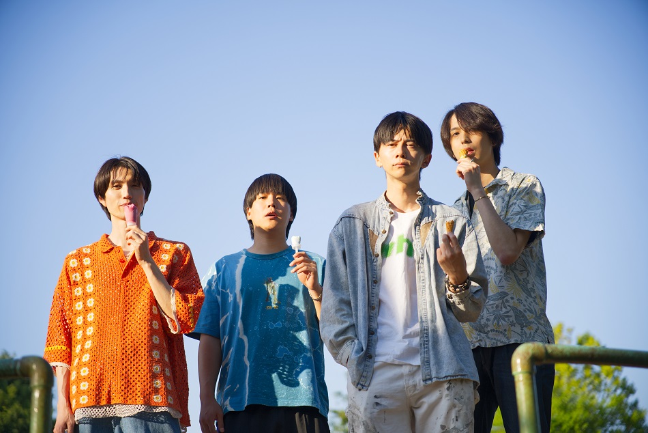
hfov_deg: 28.8
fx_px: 1260
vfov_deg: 19.5
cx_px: 324
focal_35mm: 70
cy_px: 216
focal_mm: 70
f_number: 2.8
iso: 100
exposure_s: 1/1250
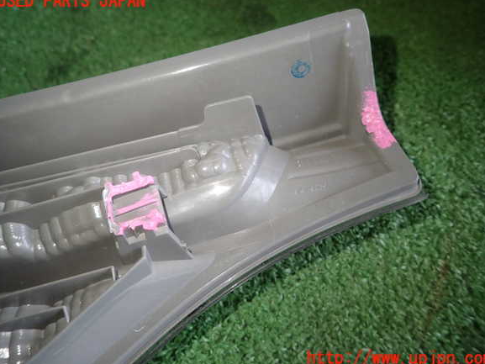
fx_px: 364
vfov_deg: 53.1
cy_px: 180
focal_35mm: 26
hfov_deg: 67.3
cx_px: 245
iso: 200
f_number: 2
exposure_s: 1/50
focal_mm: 4.5
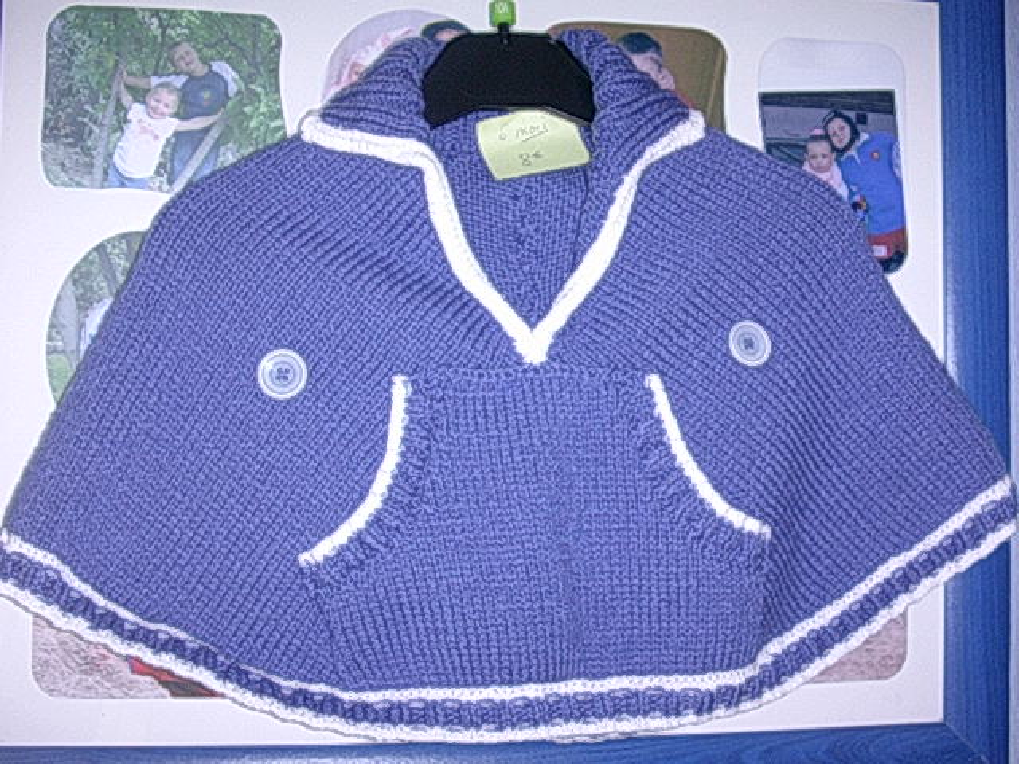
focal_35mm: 45
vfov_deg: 32.2
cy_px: 382
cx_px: 510
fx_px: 1325
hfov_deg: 42.1
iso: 70
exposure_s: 1/64
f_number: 2.9
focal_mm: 6.7
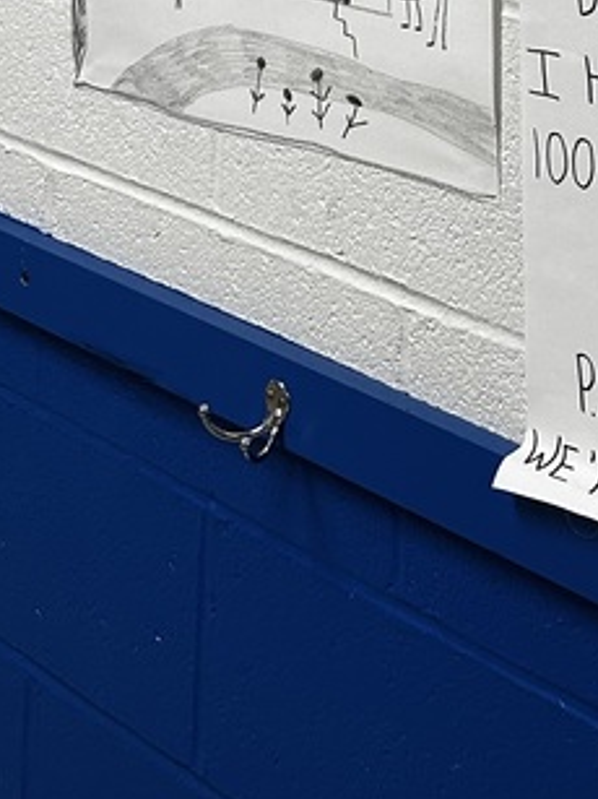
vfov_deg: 20.1
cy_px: -481
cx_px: 489
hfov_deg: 18.2
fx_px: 1844
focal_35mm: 80
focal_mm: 6.86
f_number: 1.78
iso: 160
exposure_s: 1/120
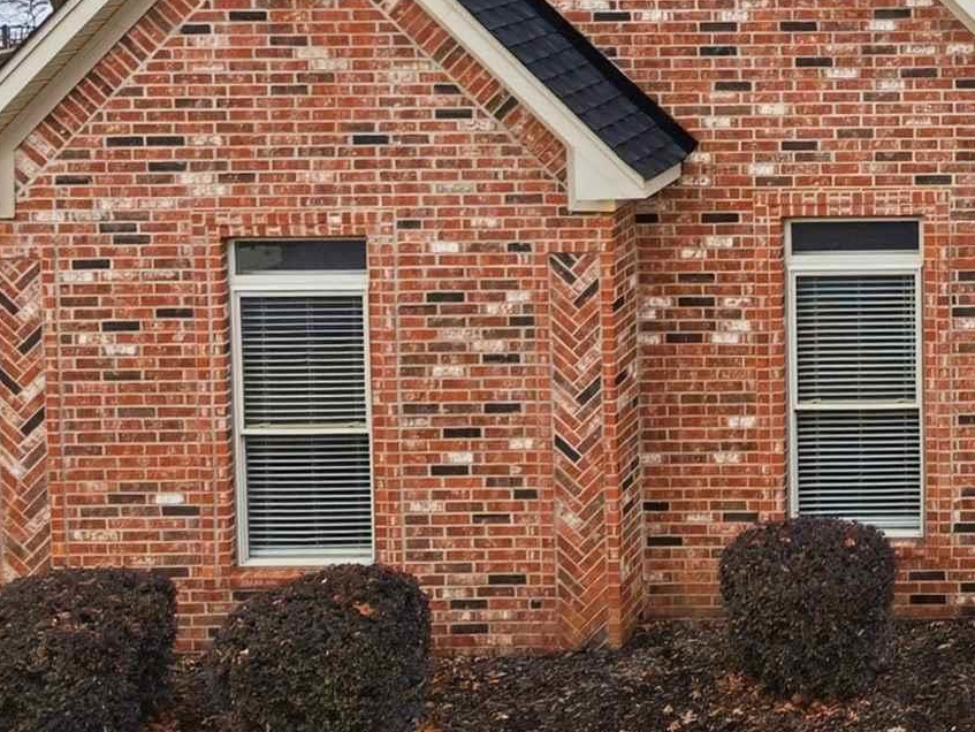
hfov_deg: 20.0
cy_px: -135
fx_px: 2451
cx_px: 1373
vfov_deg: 16.3
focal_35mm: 87
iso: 200
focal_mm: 8.7
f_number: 1.8
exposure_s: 1/3200
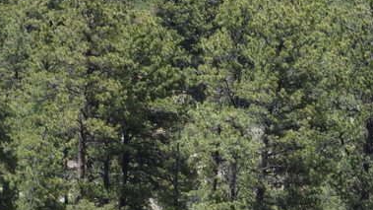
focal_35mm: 602
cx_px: 362
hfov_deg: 3.6
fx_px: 5953
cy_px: 138
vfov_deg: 2.0
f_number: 5.6
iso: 125
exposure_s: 1/400
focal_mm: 170
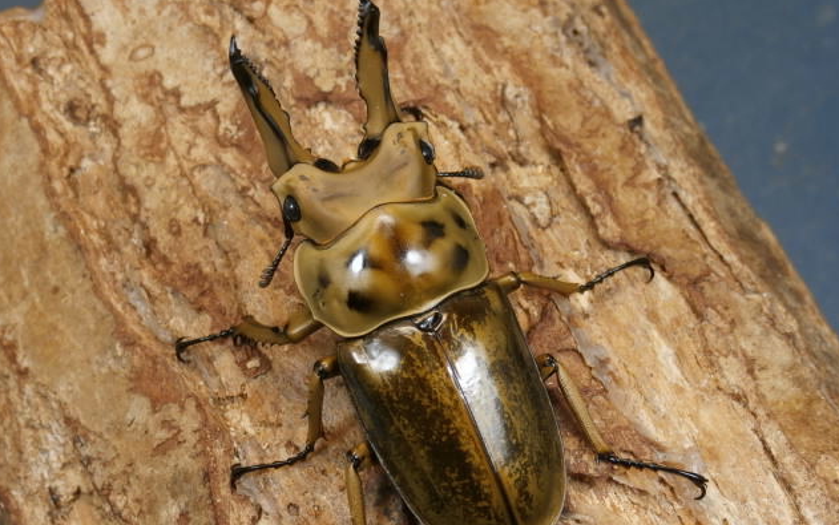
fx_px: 1647
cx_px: 421
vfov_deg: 18.1
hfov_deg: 28.6
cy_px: 282
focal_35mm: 72
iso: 125
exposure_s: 1/80
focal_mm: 11.86
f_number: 4.3
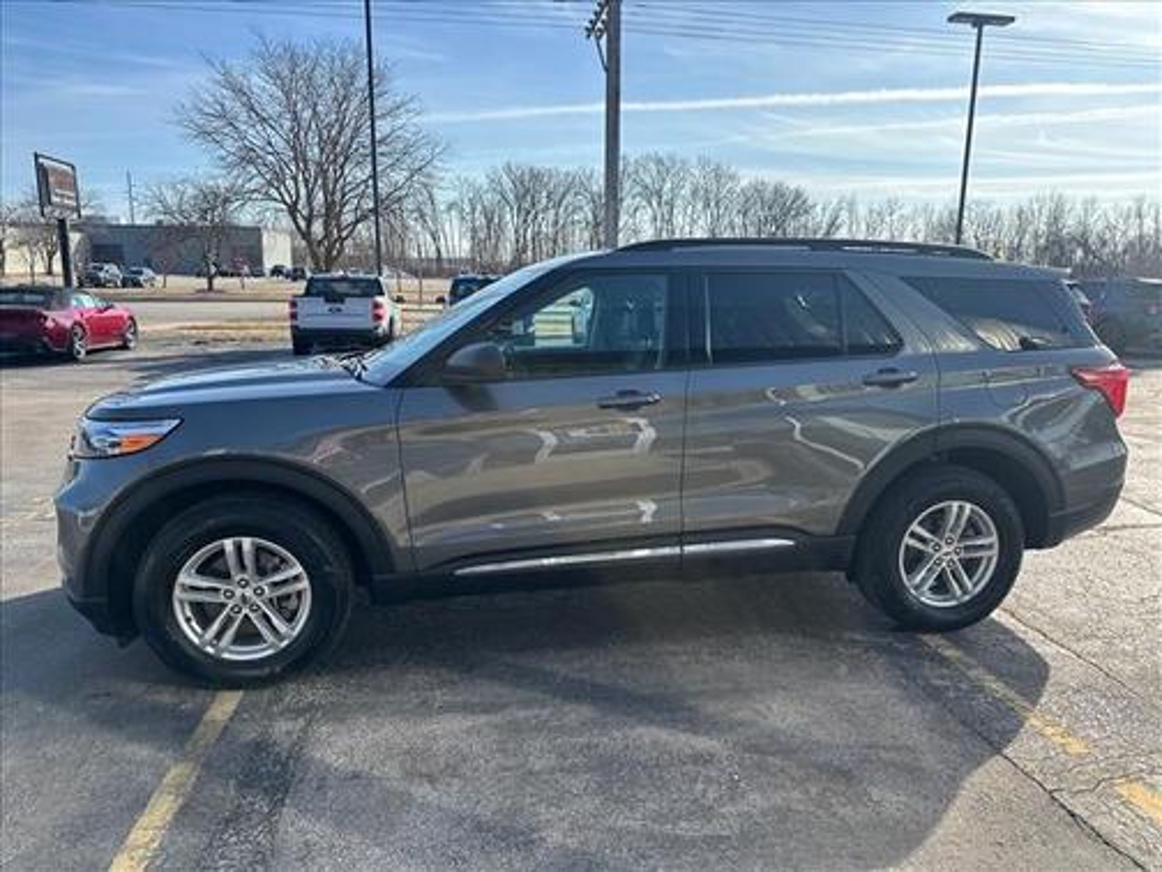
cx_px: 581
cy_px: 436
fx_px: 806
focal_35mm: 24
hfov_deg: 71.6
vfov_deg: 56.8
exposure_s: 1/2591
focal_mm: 6.86
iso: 80
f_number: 1.78
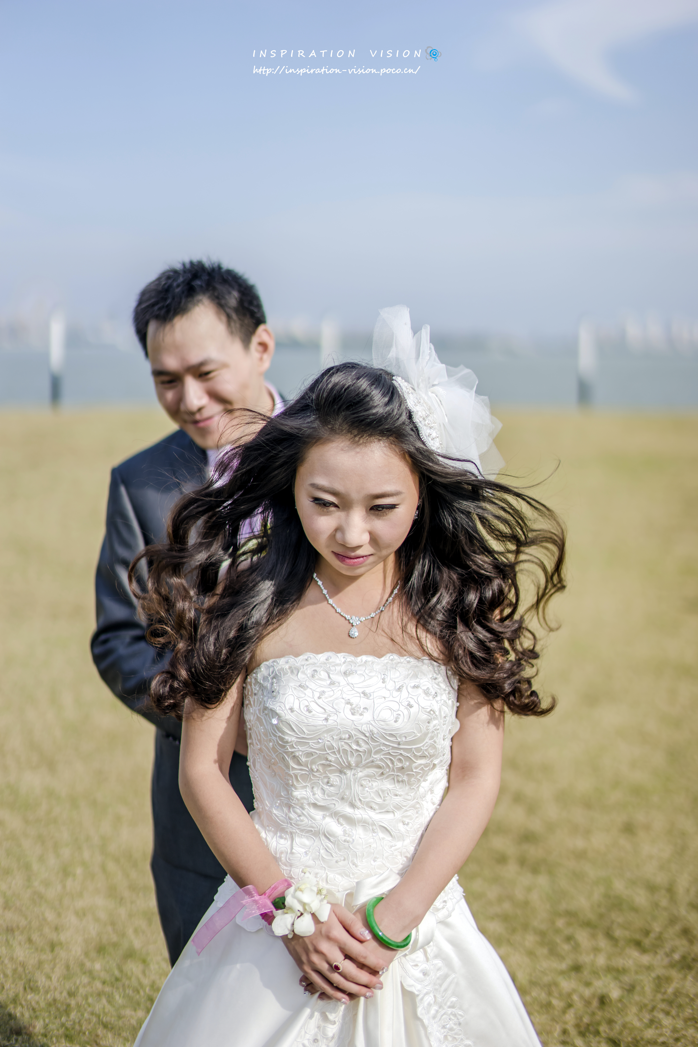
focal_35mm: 50
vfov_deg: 39.6
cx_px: 349
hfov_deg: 27.0
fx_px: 1454
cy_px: 524
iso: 100
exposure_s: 1/5000
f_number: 1.4
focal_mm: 50
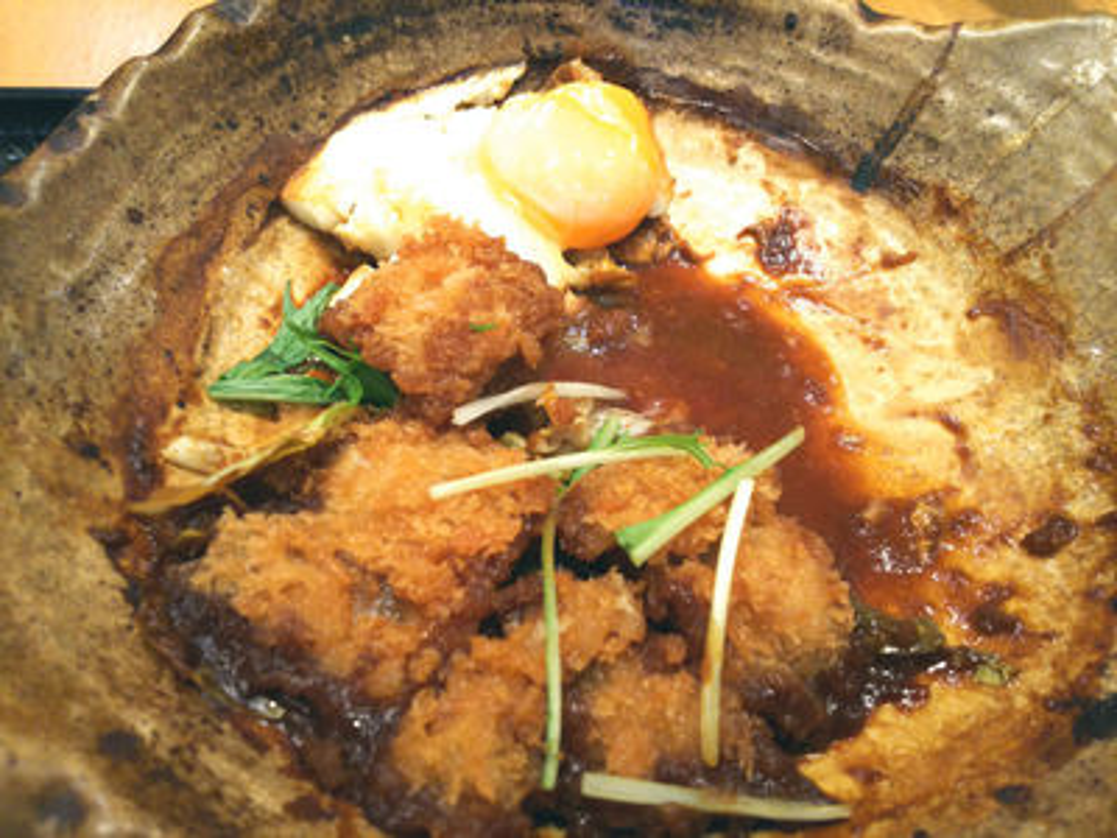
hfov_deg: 65.3
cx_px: 558
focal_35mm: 27
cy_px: 419
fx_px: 871
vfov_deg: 51.4
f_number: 1.9
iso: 125
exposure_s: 1/100
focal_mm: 4.2
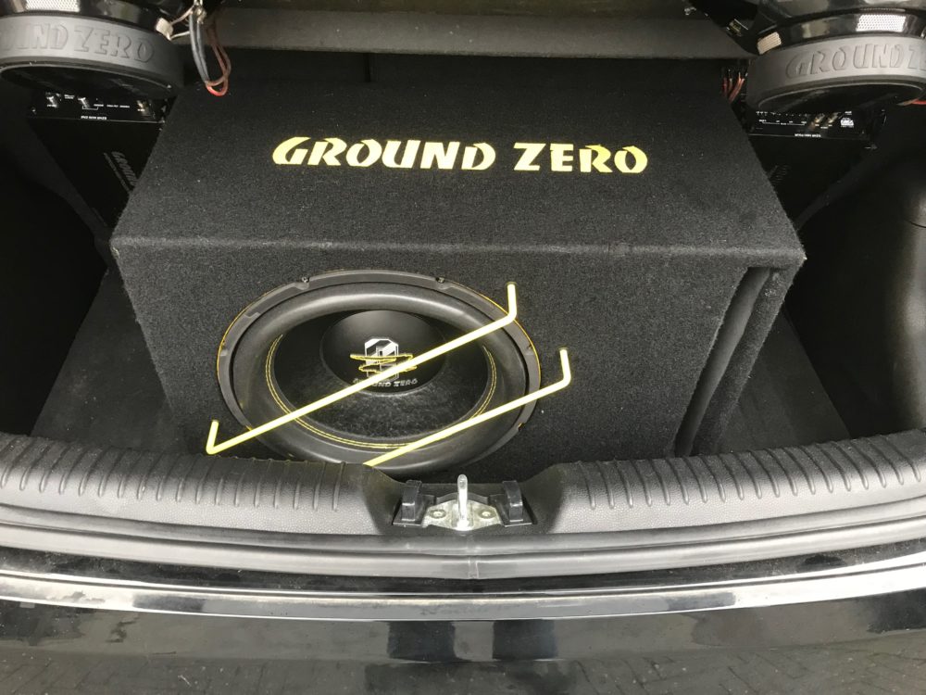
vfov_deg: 49.7
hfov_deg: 63.4
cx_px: 463
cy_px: 348
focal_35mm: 28
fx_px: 749
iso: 64
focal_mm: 3.99
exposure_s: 1/17
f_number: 1.8
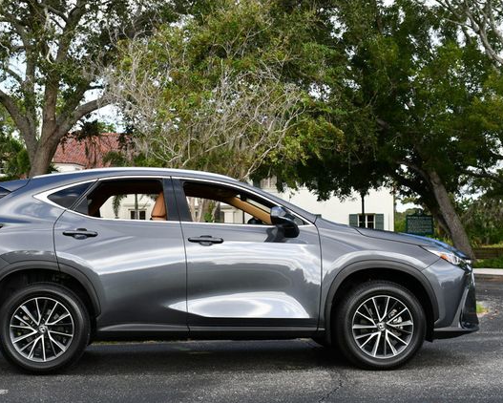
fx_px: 849
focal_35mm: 57
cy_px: 203
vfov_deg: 26.7
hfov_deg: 32.9
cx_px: 209
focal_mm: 25
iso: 200
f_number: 7.1
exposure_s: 1/250
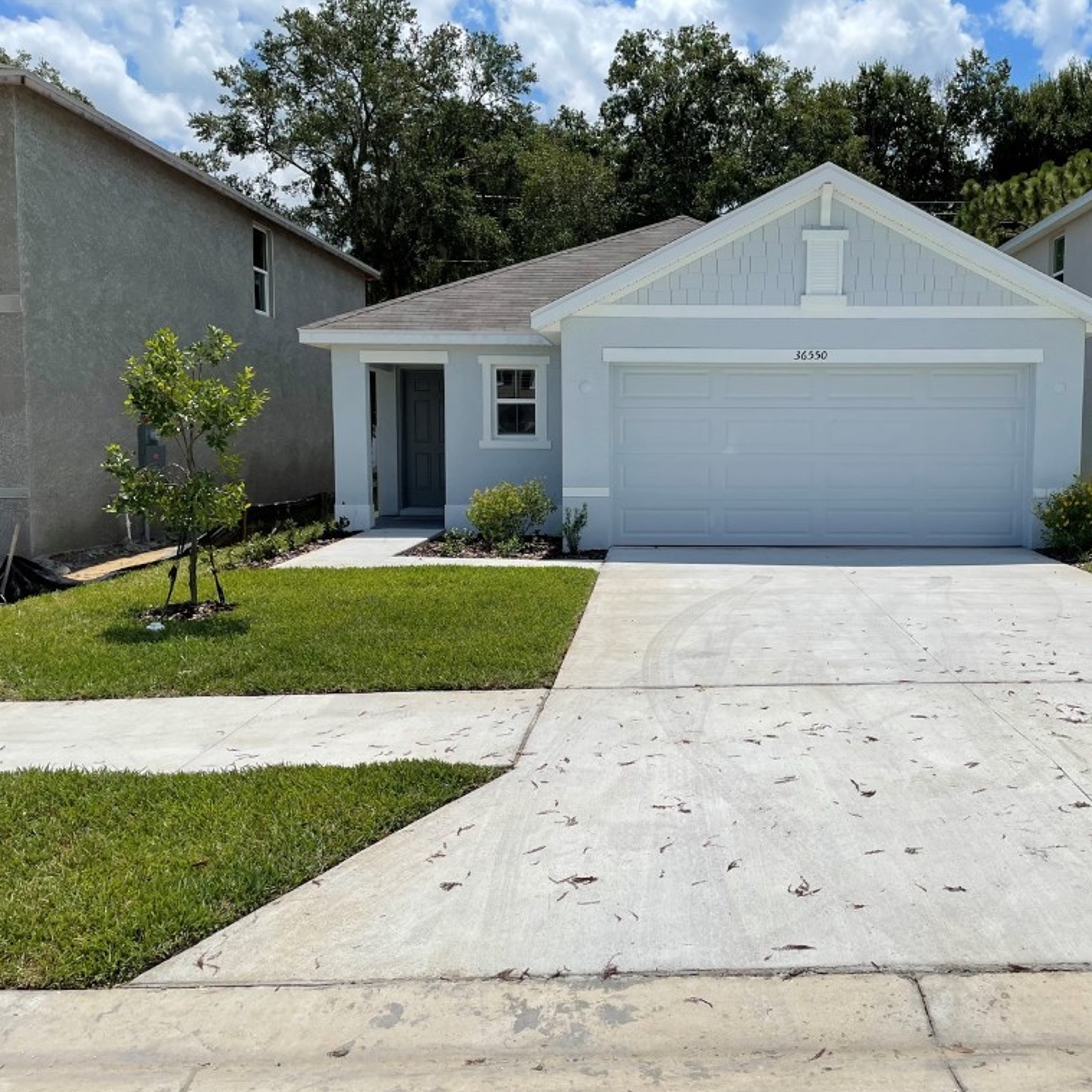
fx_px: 1106
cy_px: 547
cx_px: 699
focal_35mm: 31
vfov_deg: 52.5
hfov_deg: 51.8
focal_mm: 4.2
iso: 32
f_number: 1.6
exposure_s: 1/8403
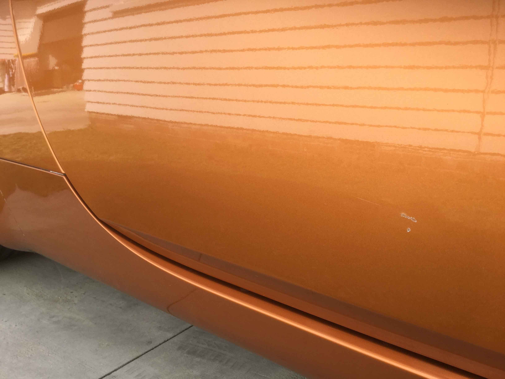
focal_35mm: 31
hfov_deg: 58.4
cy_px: 190
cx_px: 252
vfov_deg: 45.4
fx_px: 452
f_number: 2.4
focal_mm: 3.3
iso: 25
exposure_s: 1/433
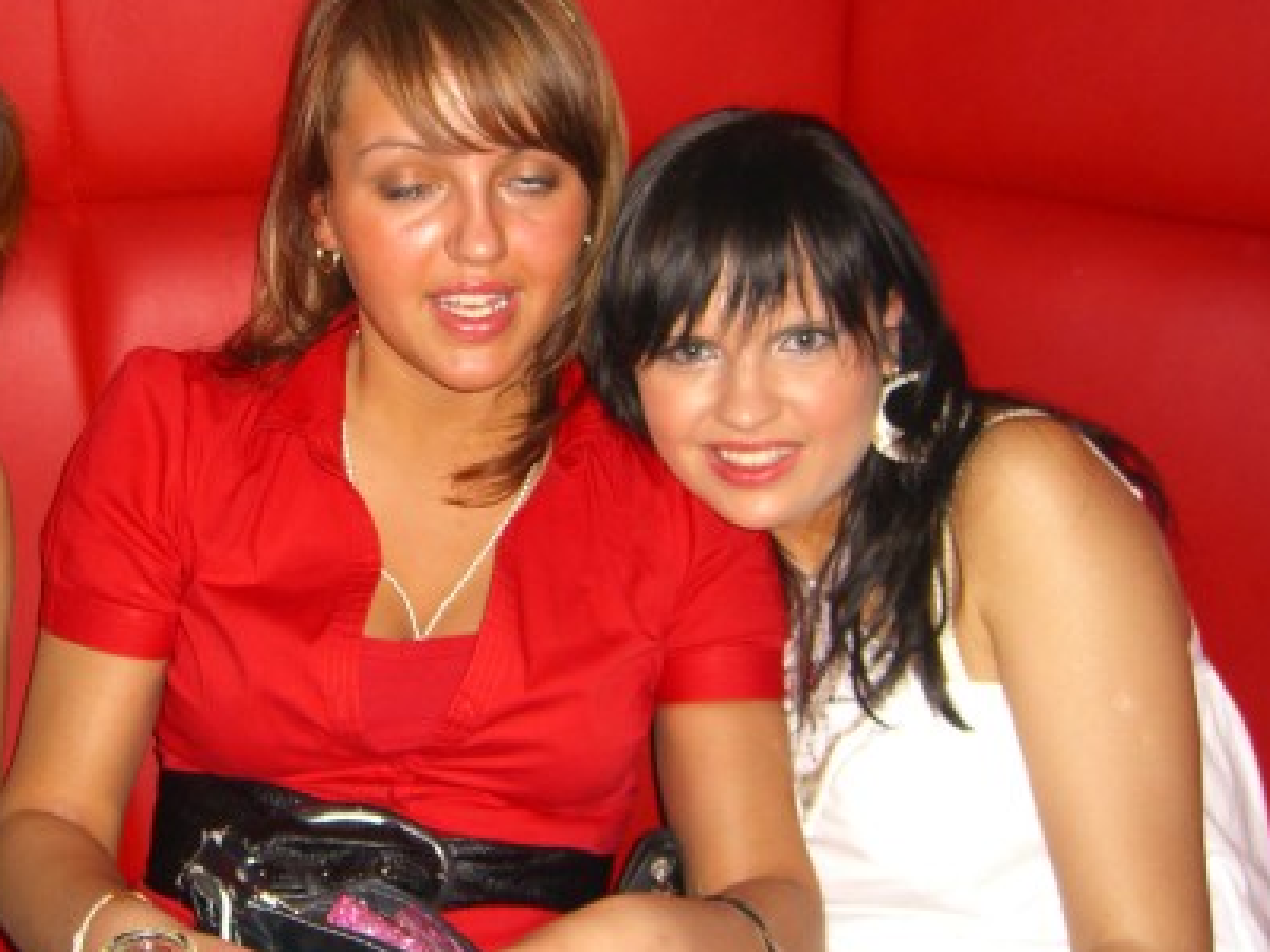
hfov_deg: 33.3
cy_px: 435
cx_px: 359
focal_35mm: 57
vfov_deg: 25.6
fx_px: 2091
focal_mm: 7.9
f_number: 2.8
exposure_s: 1/60
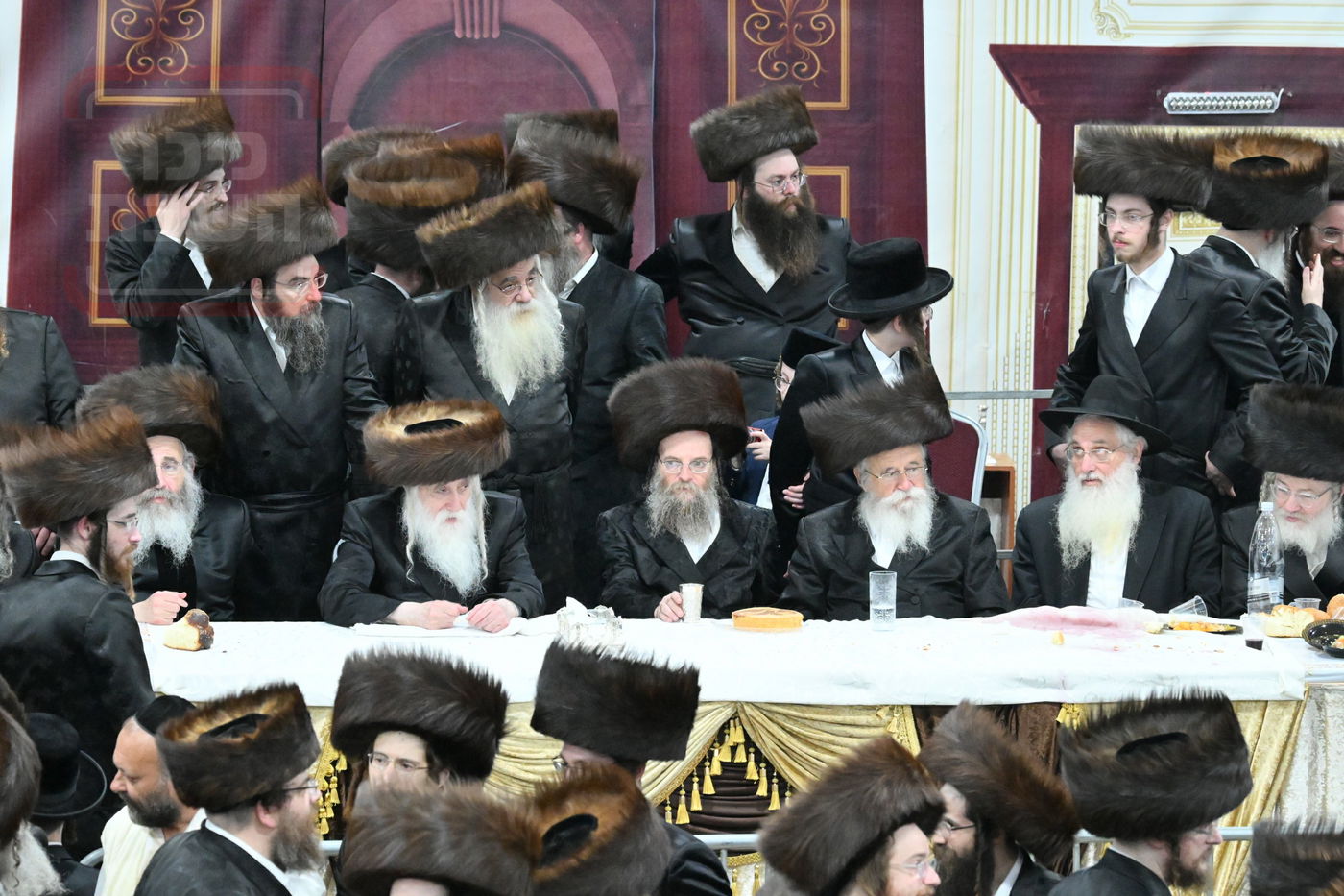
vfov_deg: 7.6
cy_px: 448
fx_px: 6719
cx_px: 672
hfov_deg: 11.4
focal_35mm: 180
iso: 5000
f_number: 5
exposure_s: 1/200
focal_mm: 120
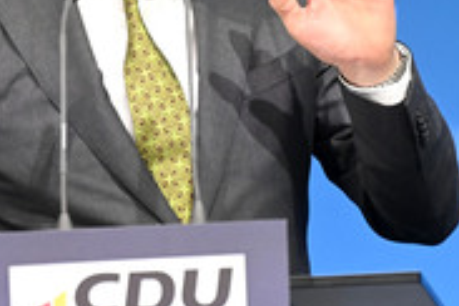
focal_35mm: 1035
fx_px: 13195
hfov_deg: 2.0
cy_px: 35
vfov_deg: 1.3
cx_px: 137
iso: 8000
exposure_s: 1/500
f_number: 5.6
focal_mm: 420
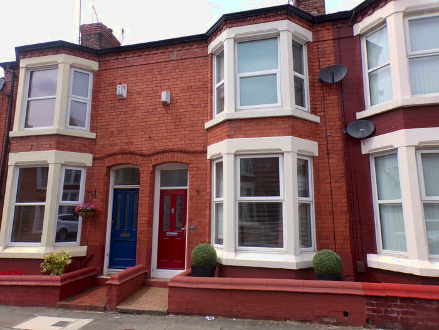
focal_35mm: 24
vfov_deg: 56.8
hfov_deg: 71.6
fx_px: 304
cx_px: 220
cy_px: 165
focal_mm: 4.3
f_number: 5.8
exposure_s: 1/350
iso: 80
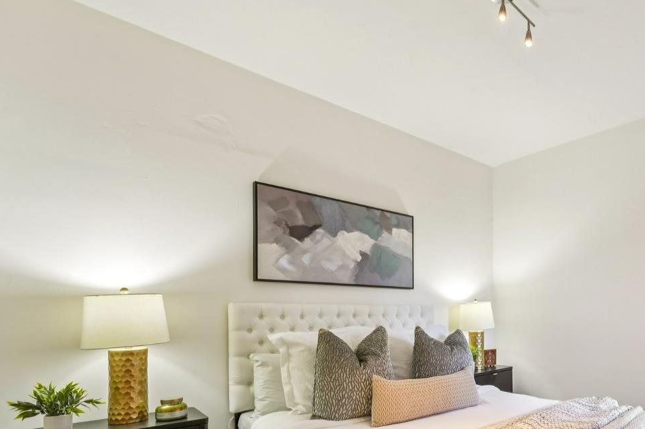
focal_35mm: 22
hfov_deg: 72.8
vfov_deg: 55.0
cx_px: 488
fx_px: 394
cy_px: 311
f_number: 8
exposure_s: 1/80
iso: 800
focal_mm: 14
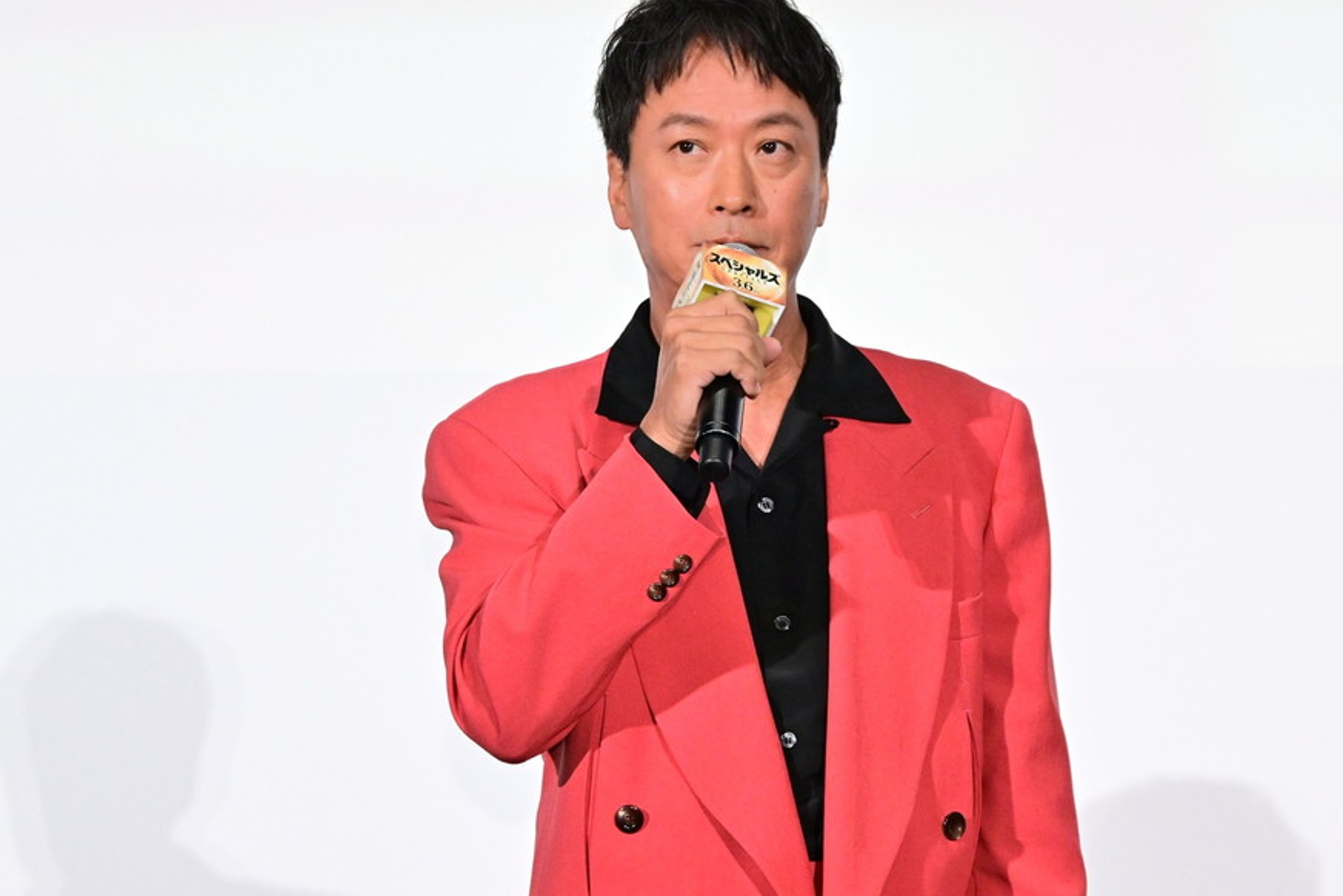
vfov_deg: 7.3
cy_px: 426
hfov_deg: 10.9
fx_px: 7050
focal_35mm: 189
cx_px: 718
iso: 3200
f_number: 6.3
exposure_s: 1/200
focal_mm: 110
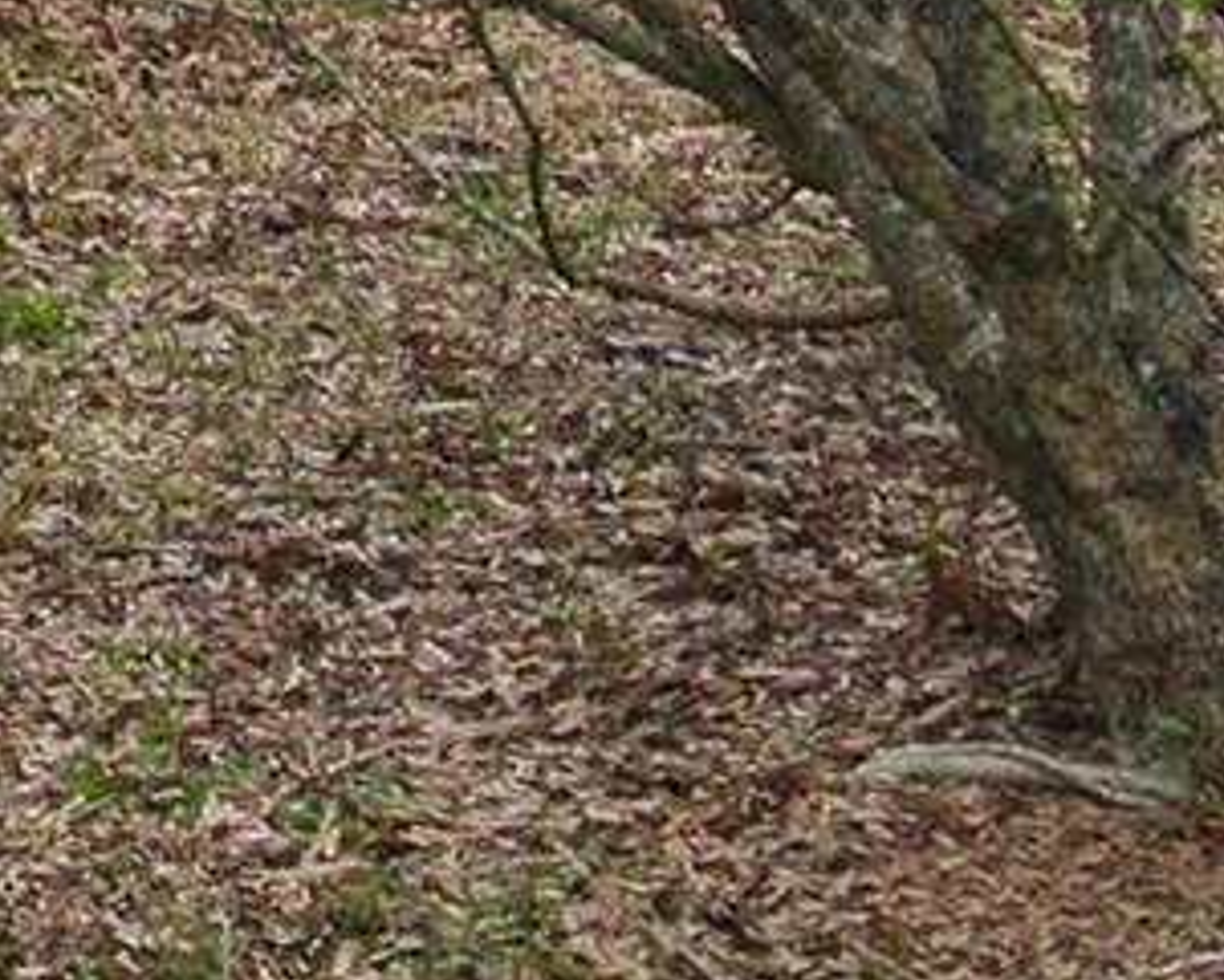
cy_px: -1228
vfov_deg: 7.4
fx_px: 7175
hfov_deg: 8.9
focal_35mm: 198
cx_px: -1635
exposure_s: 1/400
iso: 100
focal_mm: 11.8
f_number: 4.5
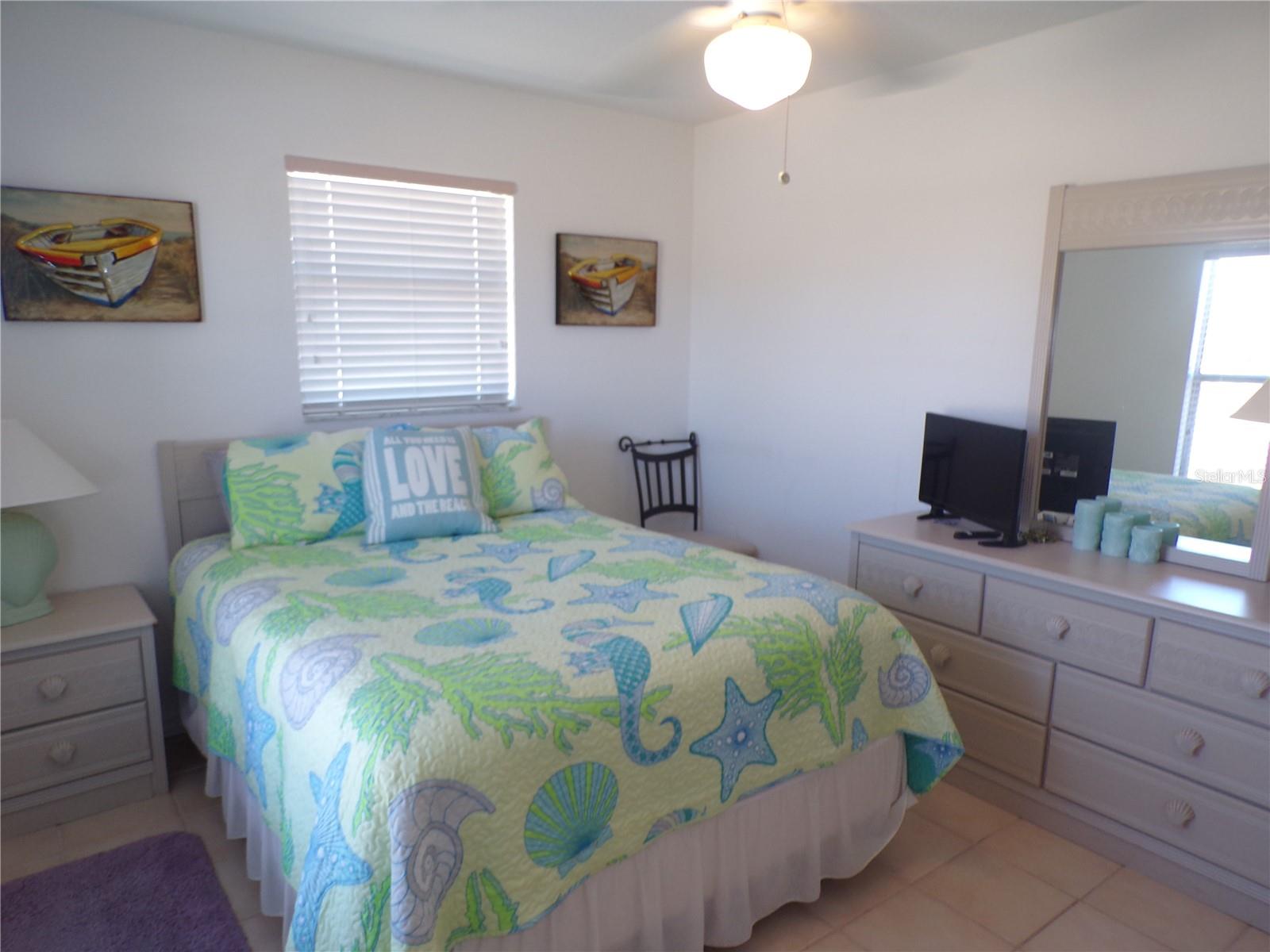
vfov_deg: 56.8
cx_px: 635
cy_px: 476
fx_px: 881
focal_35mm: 24
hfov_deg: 71.6
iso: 103
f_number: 3
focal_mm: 4.3
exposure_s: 1/34
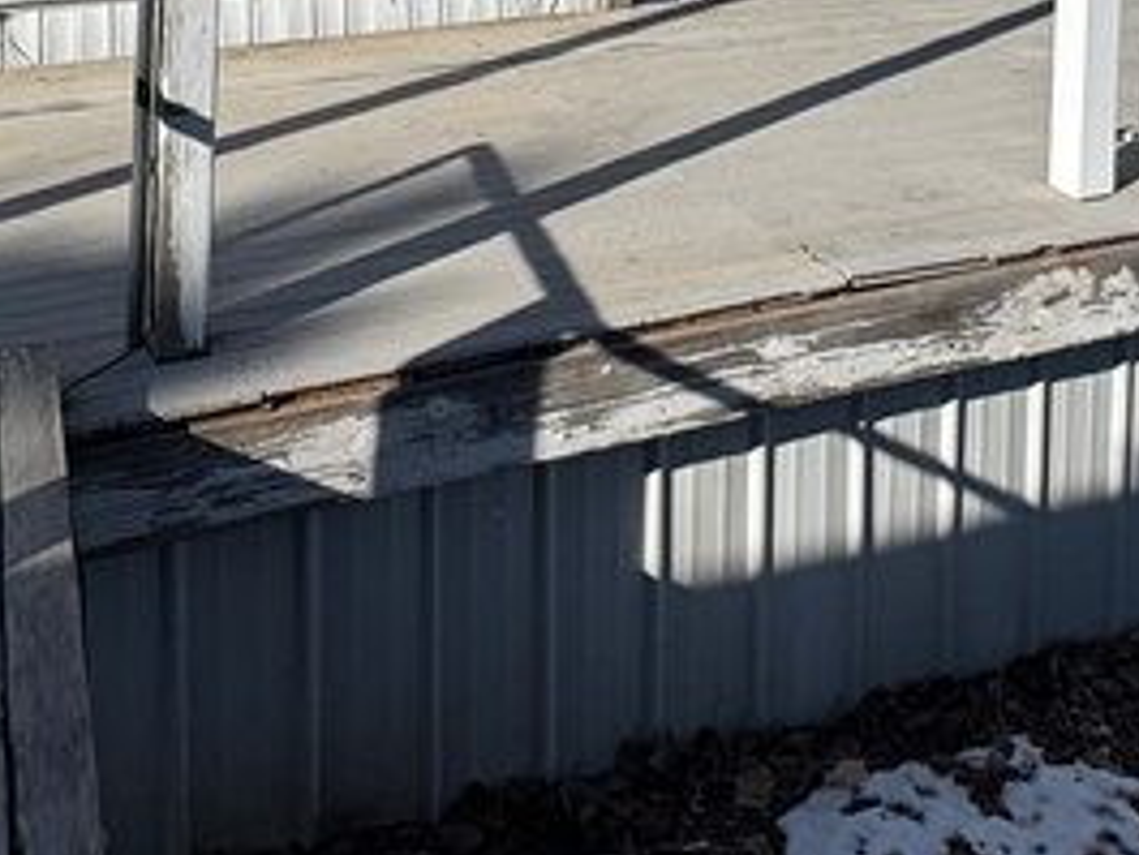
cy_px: -279
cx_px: 615
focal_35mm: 54
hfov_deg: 35.5
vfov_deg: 23.6
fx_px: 1778
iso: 32
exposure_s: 1/3906
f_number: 2.2
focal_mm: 2.22
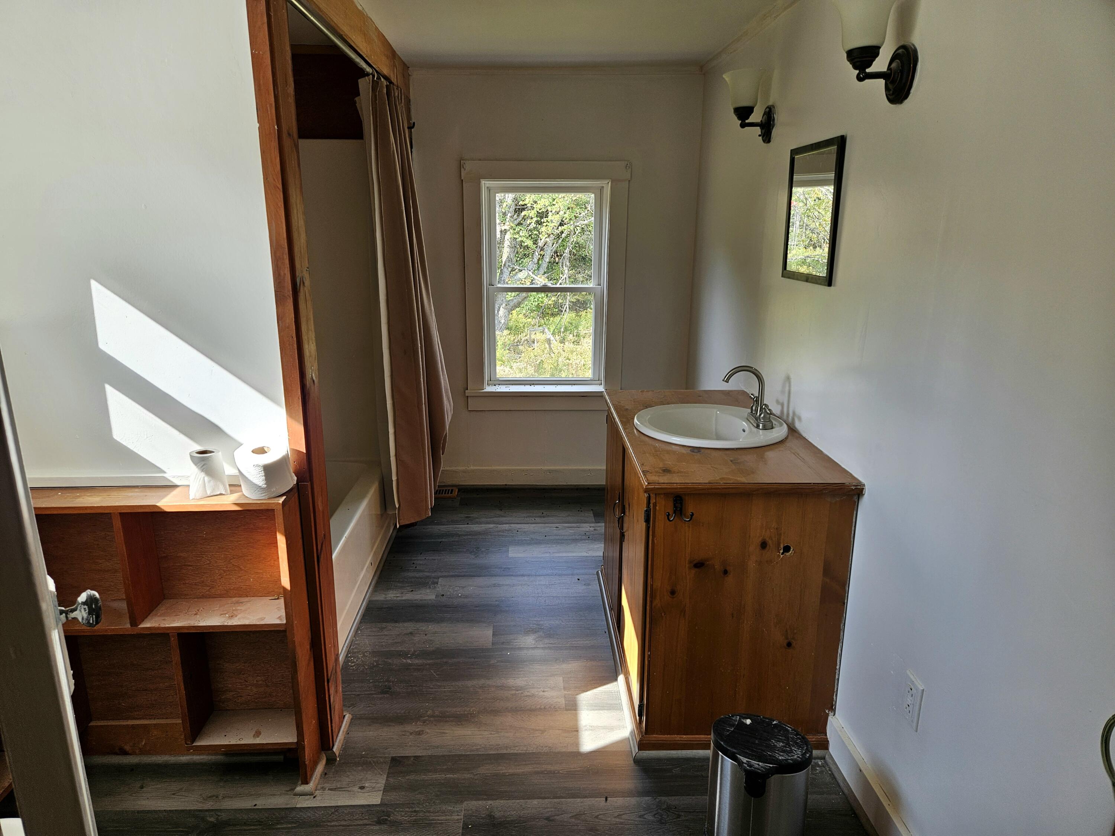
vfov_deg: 58.9
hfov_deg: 73.9
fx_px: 741
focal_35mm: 23
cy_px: 418
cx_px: 558
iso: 32
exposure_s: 1/120
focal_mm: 5.4
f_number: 1.8
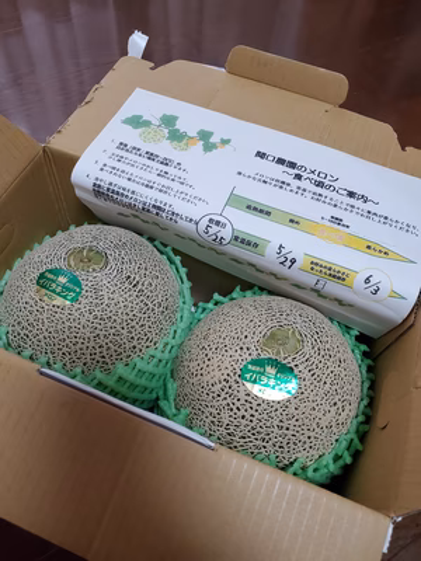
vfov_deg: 67.3
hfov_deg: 53.1
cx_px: 210
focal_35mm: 26
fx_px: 422
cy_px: 280
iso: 400
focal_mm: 4.3
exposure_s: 1/50
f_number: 2.4
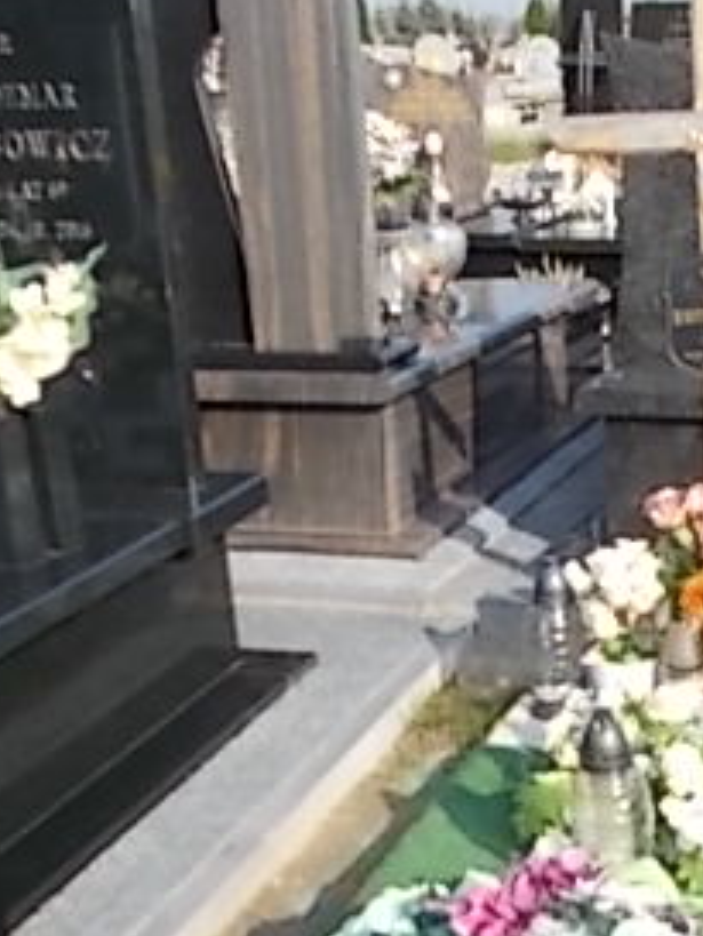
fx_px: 1650
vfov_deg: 31.1
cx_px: 658
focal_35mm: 61
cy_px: 696
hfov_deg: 23.3
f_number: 8
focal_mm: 4.6
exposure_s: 1/100
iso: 80
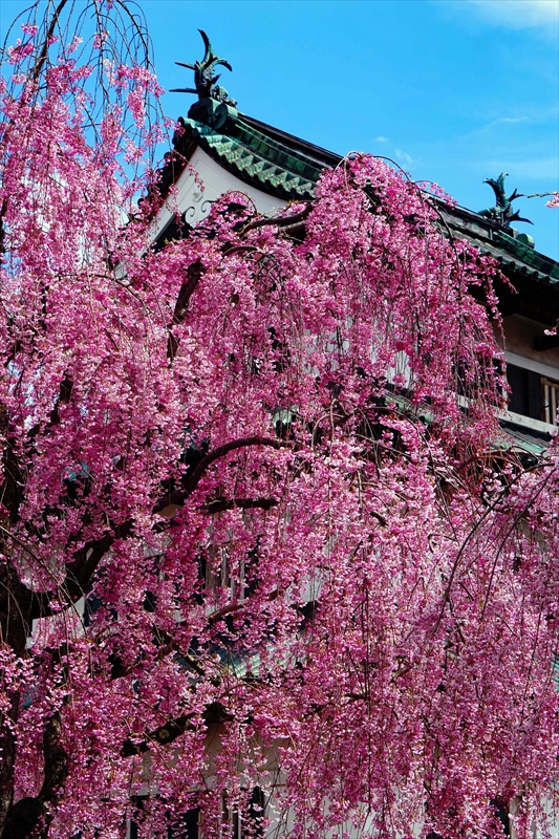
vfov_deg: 27.0
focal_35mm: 75
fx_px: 1747
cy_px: 420
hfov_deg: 18.2
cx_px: 280
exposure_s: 1/250
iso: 100
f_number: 8
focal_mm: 50
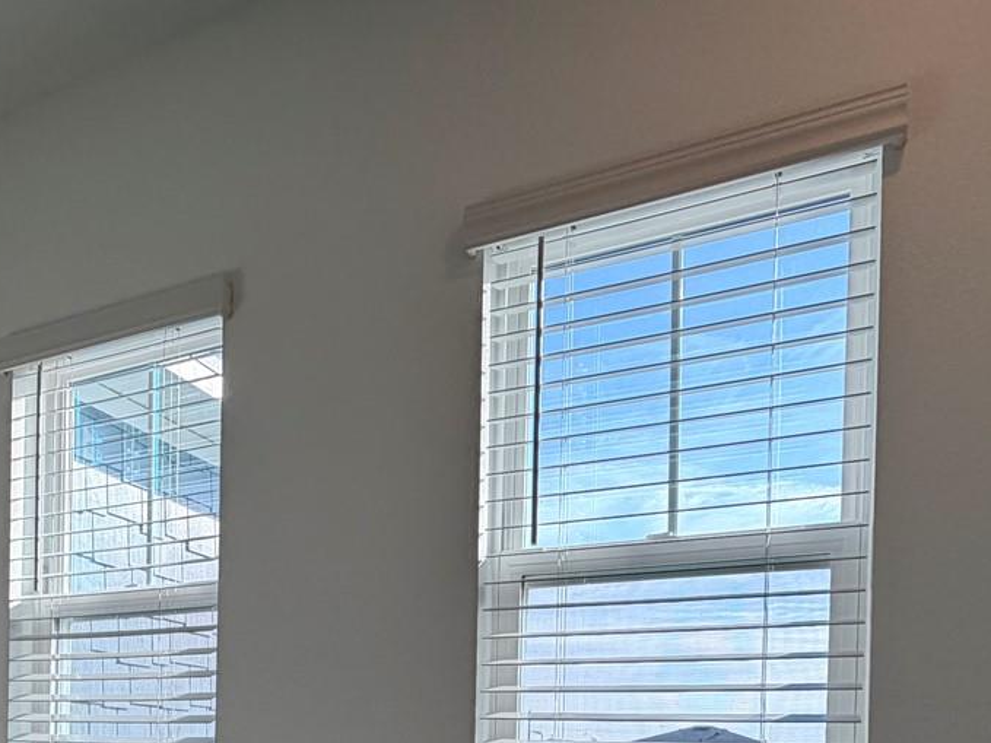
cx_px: 305
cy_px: 758
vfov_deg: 37.8
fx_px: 945
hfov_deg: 53.9
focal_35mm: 33
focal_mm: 2.22
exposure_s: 1/290
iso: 50
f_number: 2.2
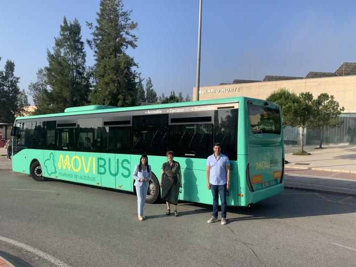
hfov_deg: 67.3
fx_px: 267
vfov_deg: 53.1
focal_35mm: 26
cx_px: 178
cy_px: 134
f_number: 1.8
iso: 25
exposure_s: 1/1845
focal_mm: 4.25
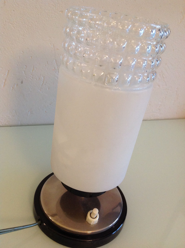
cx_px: 92
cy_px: 124
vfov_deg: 52.7
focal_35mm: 35
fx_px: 250
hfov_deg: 40.6
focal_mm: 4.28
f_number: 2.4
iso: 250
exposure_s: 1/17
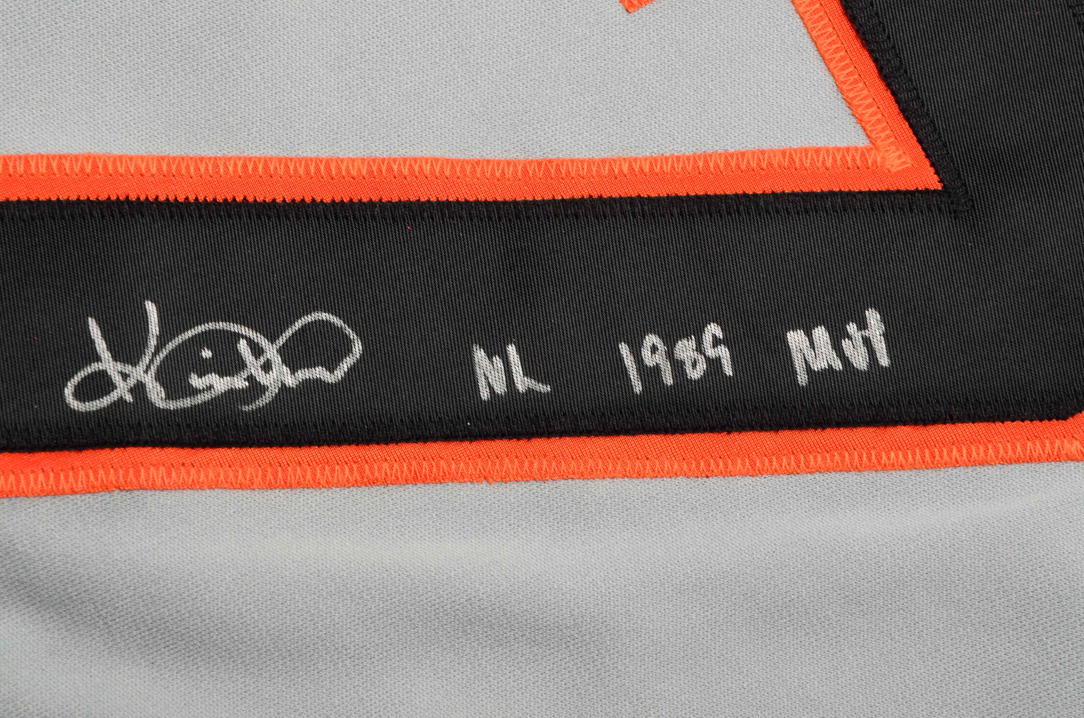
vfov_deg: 8.7
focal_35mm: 158
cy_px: 359
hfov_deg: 13.1
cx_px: 542
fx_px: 4733
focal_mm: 105
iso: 200
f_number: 16
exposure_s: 1/160
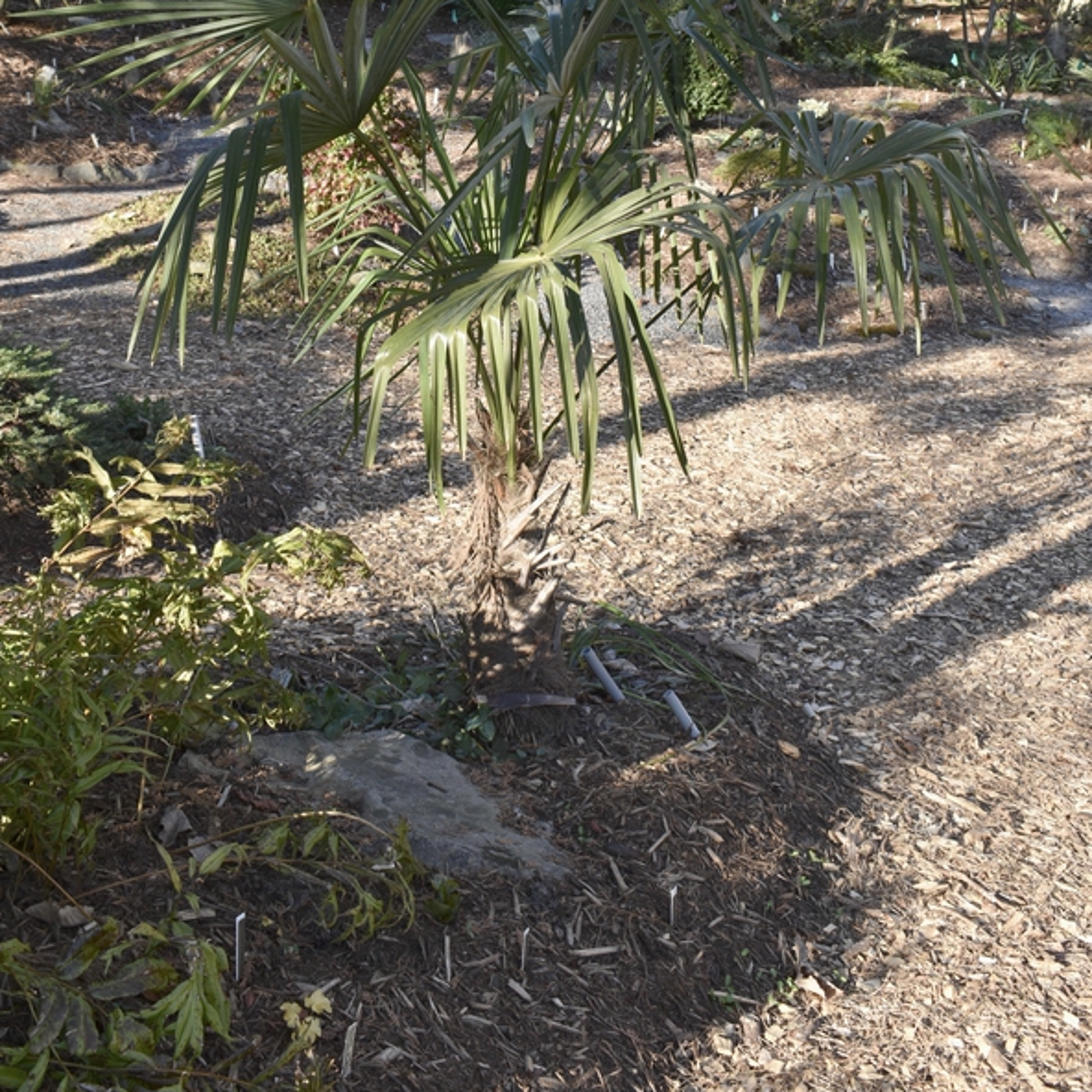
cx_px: 497
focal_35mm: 51
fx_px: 1811
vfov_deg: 32.5
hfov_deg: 33.5
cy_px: 201
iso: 400
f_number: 7.1
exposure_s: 1/200
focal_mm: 23
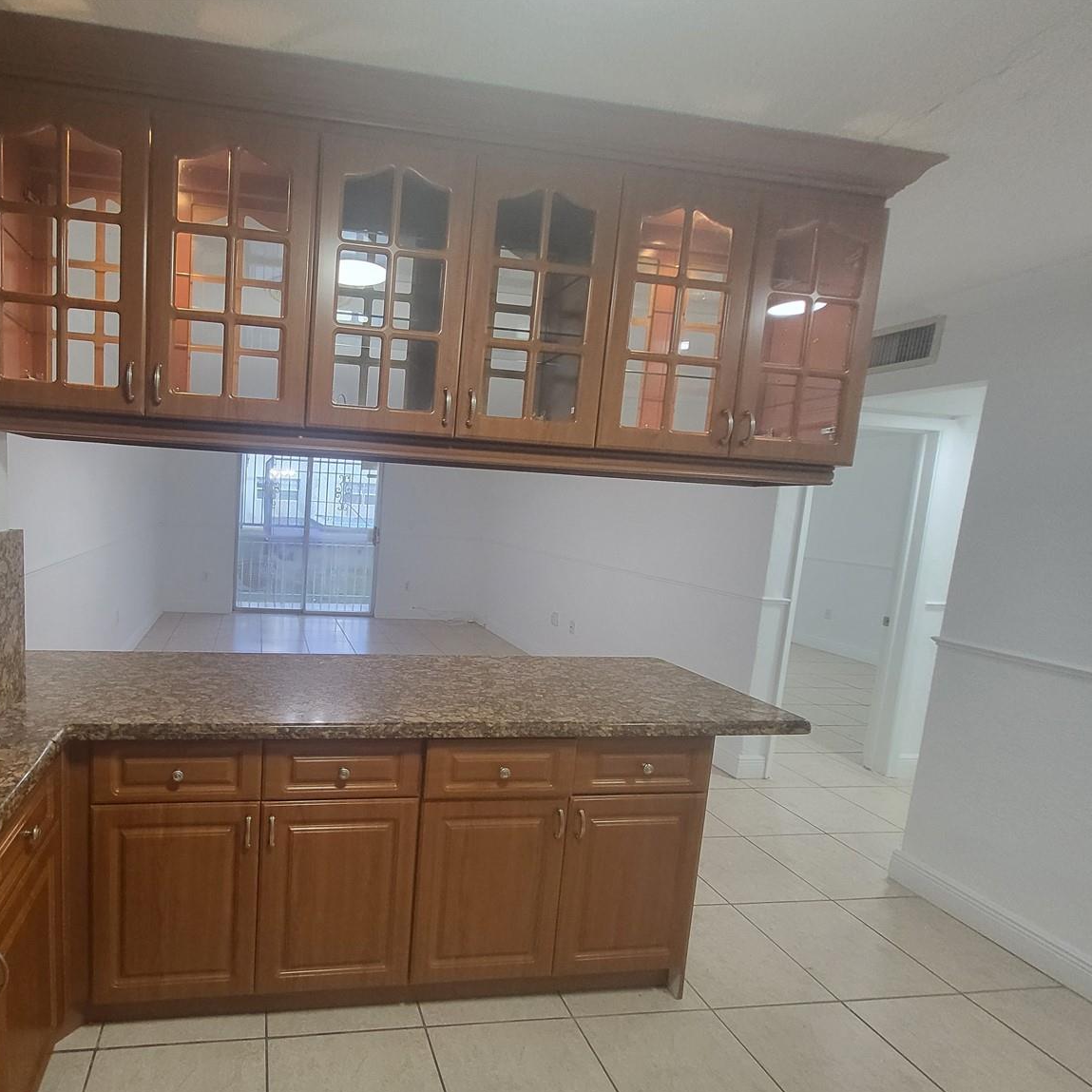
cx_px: 339
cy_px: 565
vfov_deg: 87.4
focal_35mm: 16
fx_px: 571
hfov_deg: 83.5
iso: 400
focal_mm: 1.74
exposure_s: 1/60
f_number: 2.2
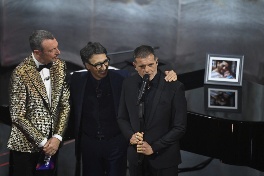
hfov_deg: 7.6
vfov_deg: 5.1
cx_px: 132
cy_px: 88
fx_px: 1979
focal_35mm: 270
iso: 4000
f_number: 3.5
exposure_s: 1/400
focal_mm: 270
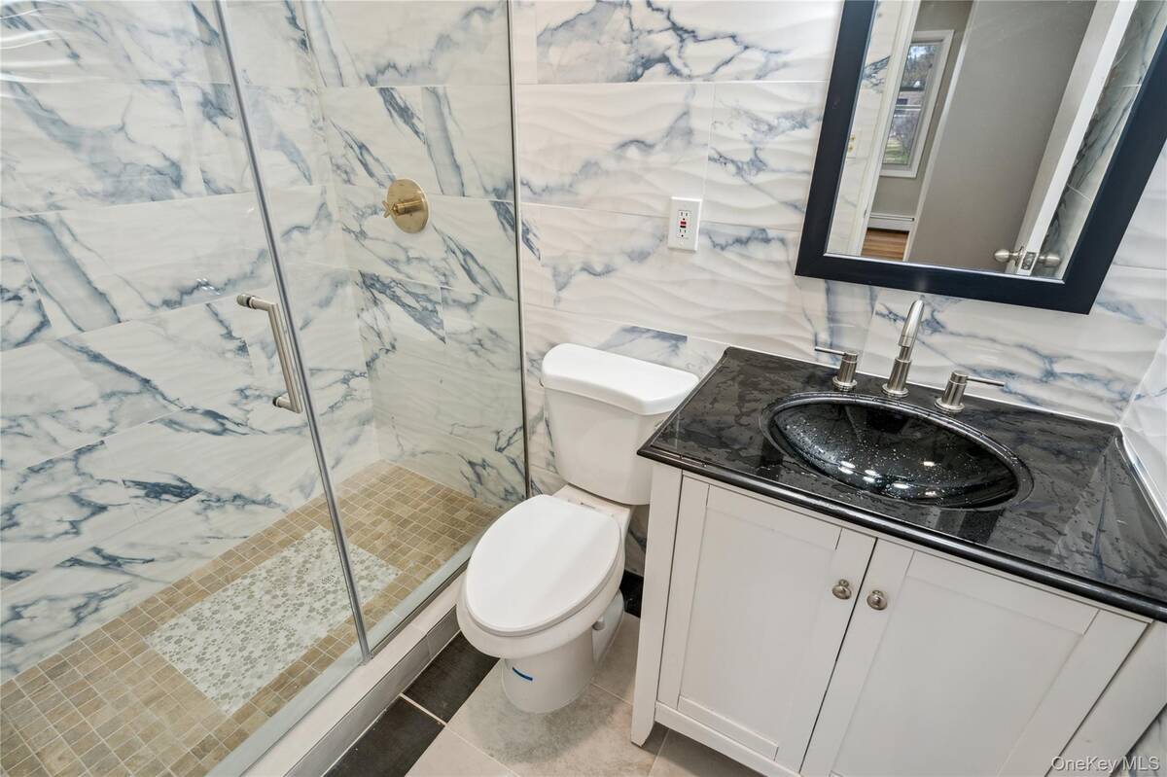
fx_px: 518
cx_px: 584
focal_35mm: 16
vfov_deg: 73.7
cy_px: 388
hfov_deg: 96.8
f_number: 5
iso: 200
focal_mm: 16
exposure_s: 1/80
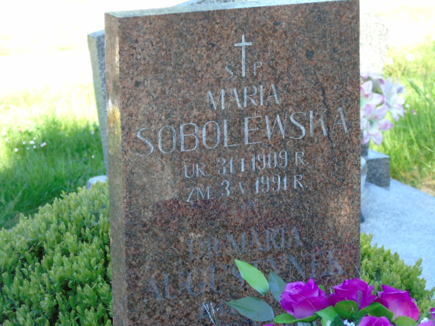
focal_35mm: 142
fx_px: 1784
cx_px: 218
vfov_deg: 10.4
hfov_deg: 13.9
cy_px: 163
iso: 250
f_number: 4.7
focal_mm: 25
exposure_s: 1/125
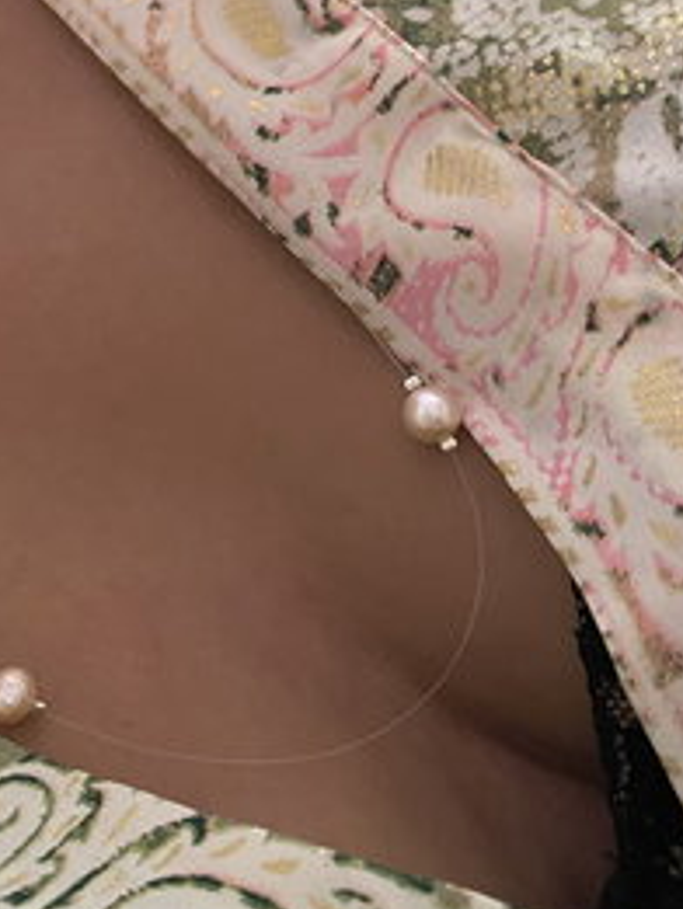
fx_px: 1341
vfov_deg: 37.3
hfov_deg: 27.5
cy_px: 354
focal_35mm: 51
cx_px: 56
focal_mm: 5.1
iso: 640
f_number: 1.6
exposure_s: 1/30
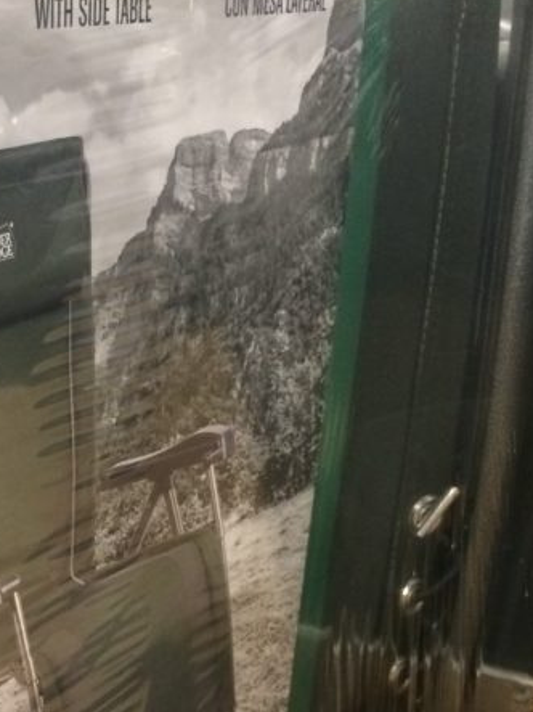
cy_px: 558
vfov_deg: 28.4
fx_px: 1376
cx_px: 27
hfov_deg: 21.3
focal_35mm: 67
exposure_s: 1/24
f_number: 2.2
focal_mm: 4.15
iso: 250
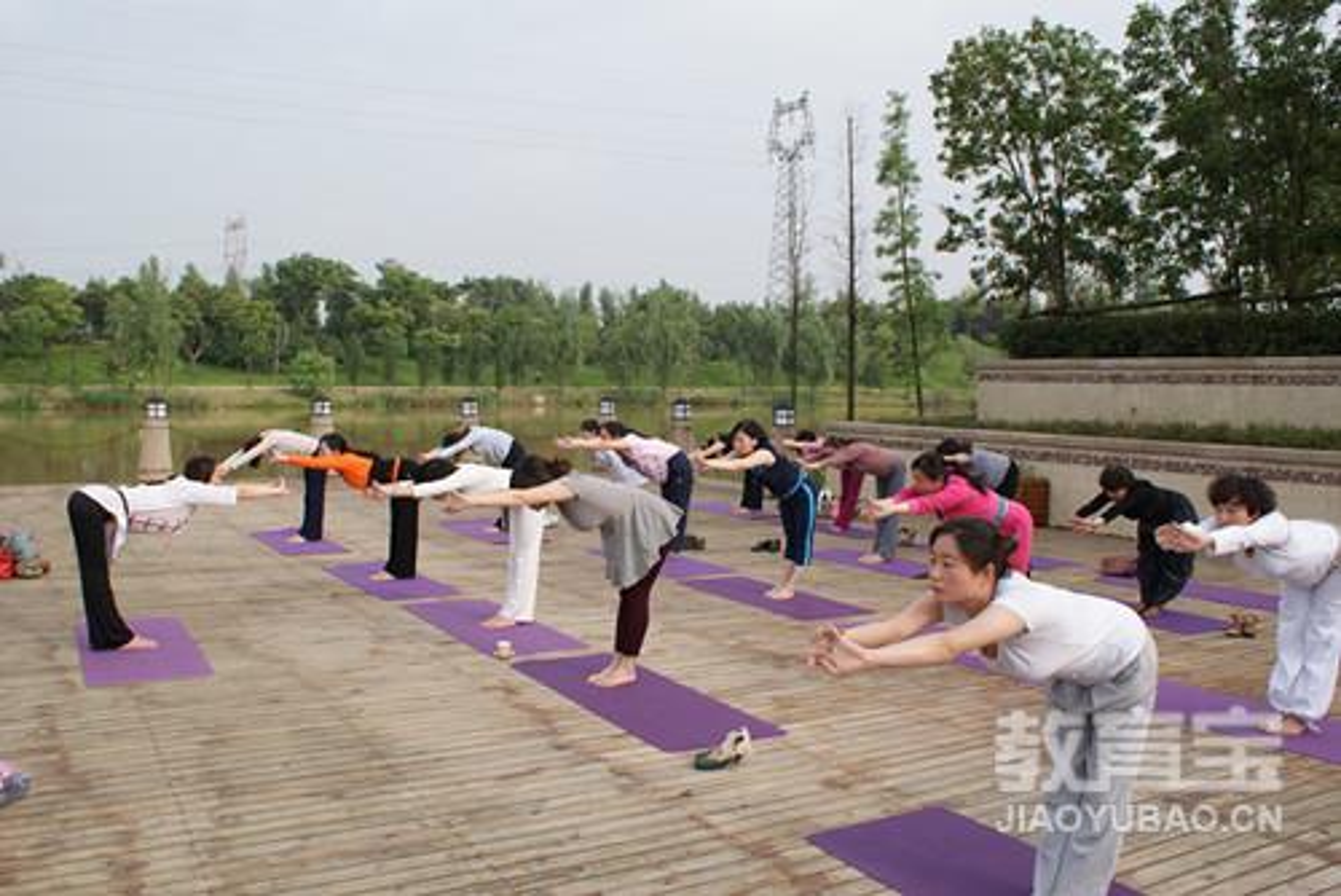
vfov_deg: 43.7
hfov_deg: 61.9
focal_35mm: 30
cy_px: 448
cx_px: 670
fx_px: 1118
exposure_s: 1/100
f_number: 10
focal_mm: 20
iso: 100
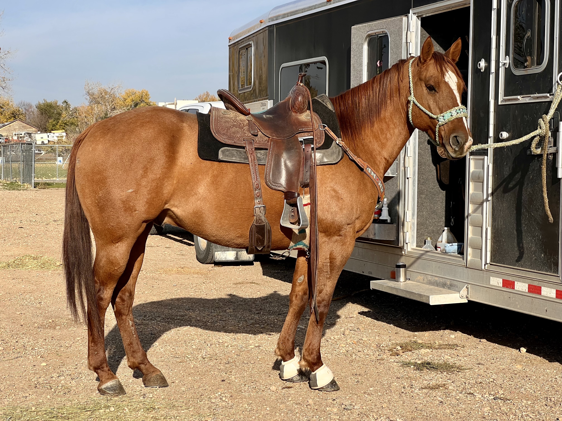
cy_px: 210
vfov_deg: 19.1
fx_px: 1250
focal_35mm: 77
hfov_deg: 25.3
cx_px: 281
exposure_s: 1/769
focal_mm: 9
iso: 32
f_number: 2.8
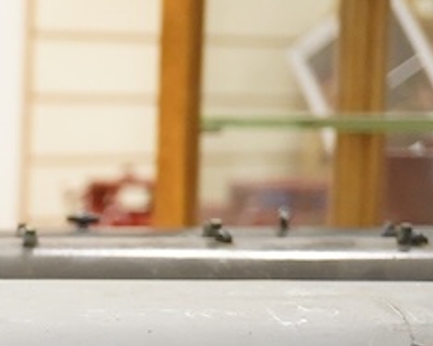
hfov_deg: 9.0
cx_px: -425
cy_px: 483
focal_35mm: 203
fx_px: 2600
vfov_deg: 7.5
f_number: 6.3
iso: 2500
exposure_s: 1/160
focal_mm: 30
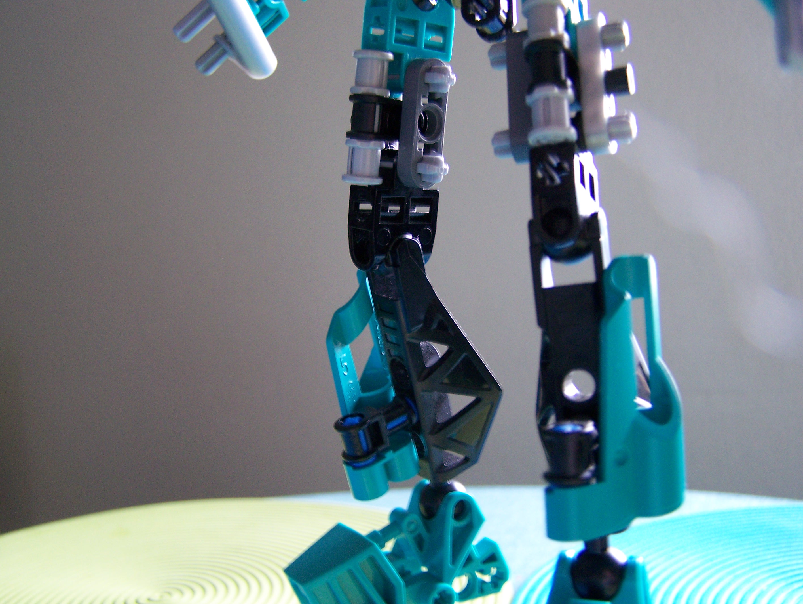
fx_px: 882
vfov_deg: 37.8
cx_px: 402
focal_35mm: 38
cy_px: 302
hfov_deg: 48.9
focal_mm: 6.3
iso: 160
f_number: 2.8
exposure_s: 1/8
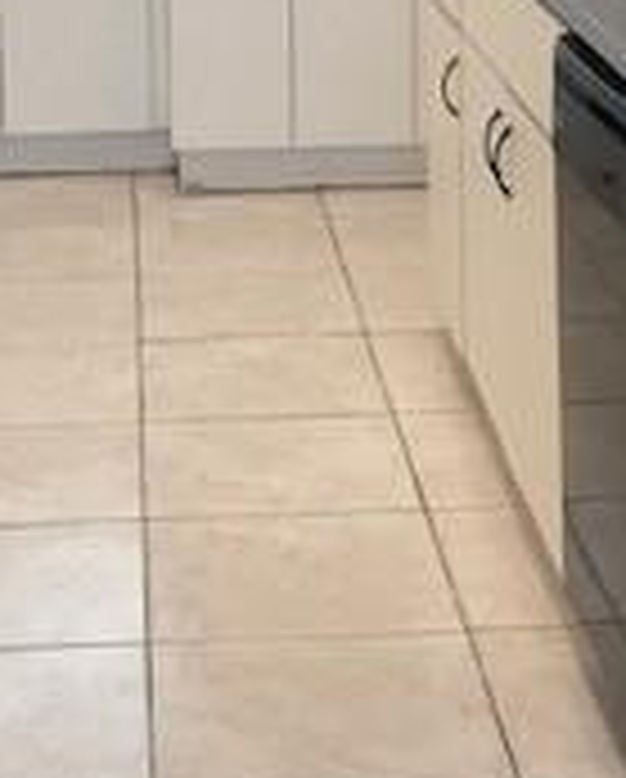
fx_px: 2333
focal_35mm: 101
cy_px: -22
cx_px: 243
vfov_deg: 18.4
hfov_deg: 15.3
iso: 32
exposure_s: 1/60
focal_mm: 3.99
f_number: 1.8
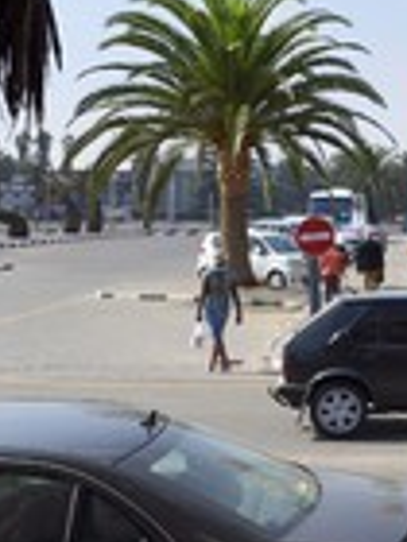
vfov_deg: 28.1
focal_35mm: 69
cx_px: 647
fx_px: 1082
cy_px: 302
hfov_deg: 18.4
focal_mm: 24
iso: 160
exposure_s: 1/200
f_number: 11
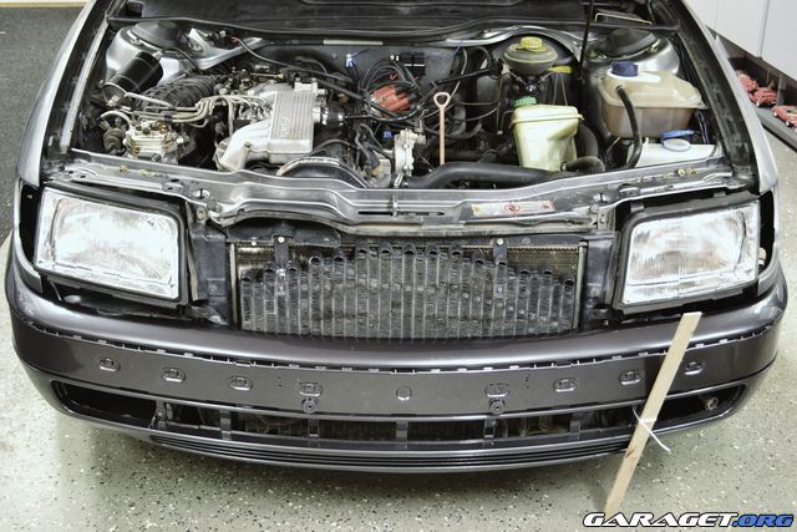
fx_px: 1129
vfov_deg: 26.5
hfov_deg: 38.9
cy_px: 266
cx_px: 398
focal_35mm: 51
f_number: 5
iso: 100
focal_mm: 34
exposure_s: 1
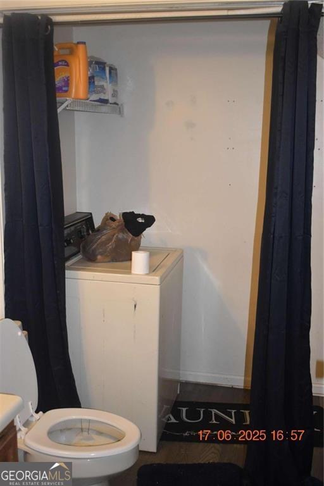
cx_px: 162
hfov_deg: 33.0
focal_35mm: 40
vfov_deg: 47.9
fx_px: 547
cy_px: 243
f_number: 4
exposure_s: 1/60
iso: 1600
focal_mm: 27
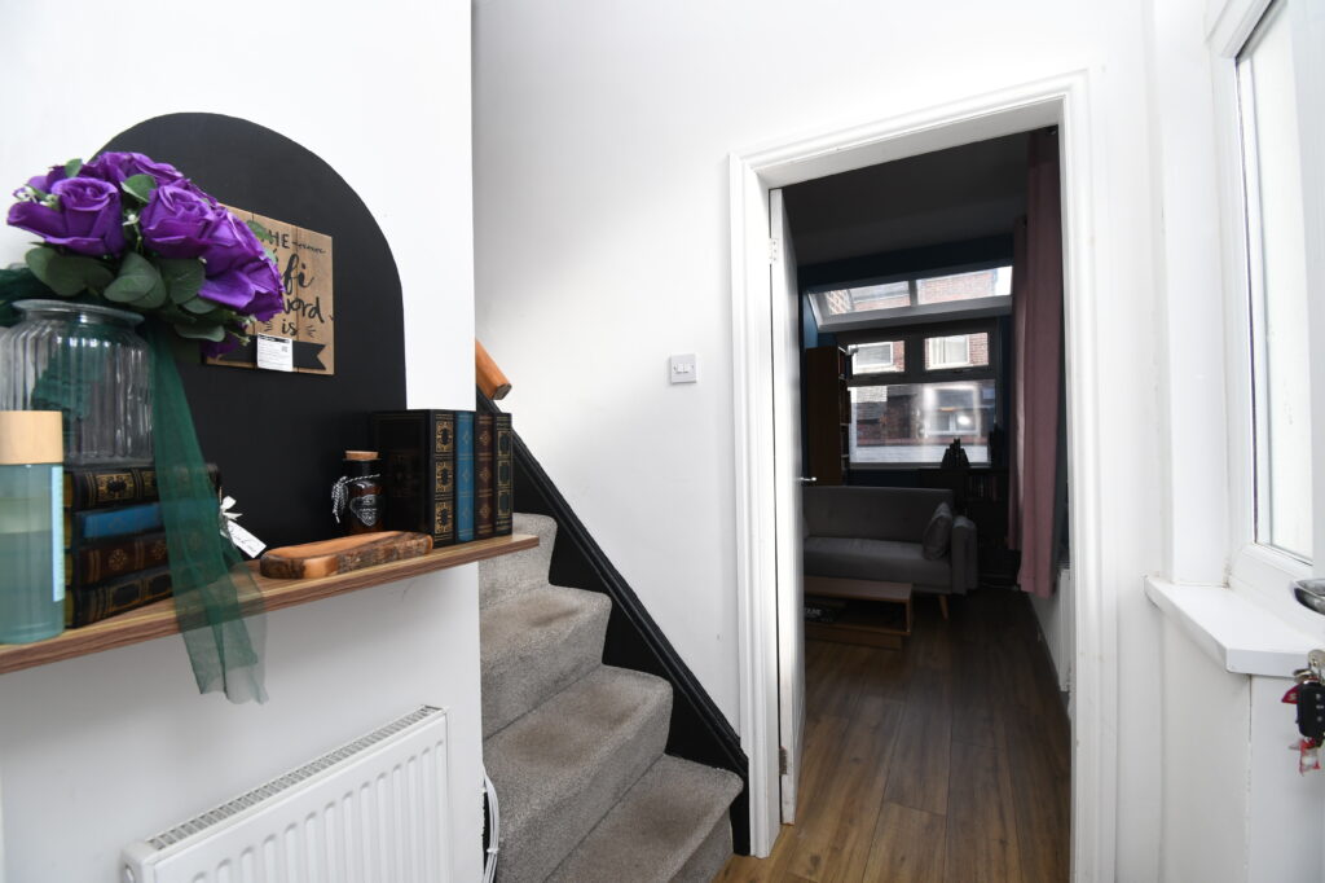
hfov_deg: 100.4
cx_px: 662
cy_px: 442
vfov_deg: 77.3
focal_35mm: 15
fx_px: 552
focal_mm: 10
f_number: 7.1
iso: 560
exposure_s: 1/200
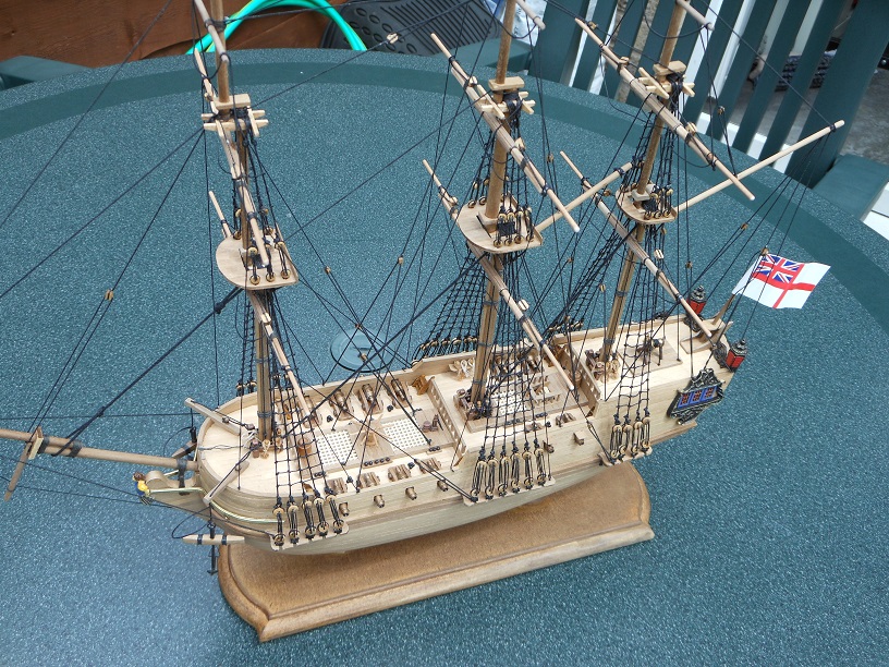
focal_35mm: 38
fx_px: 976
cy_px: 334
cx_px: 444
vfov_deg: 37.7
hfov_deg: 49.0
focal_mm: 6.8
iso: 80
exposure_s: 1/250
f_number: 3.6
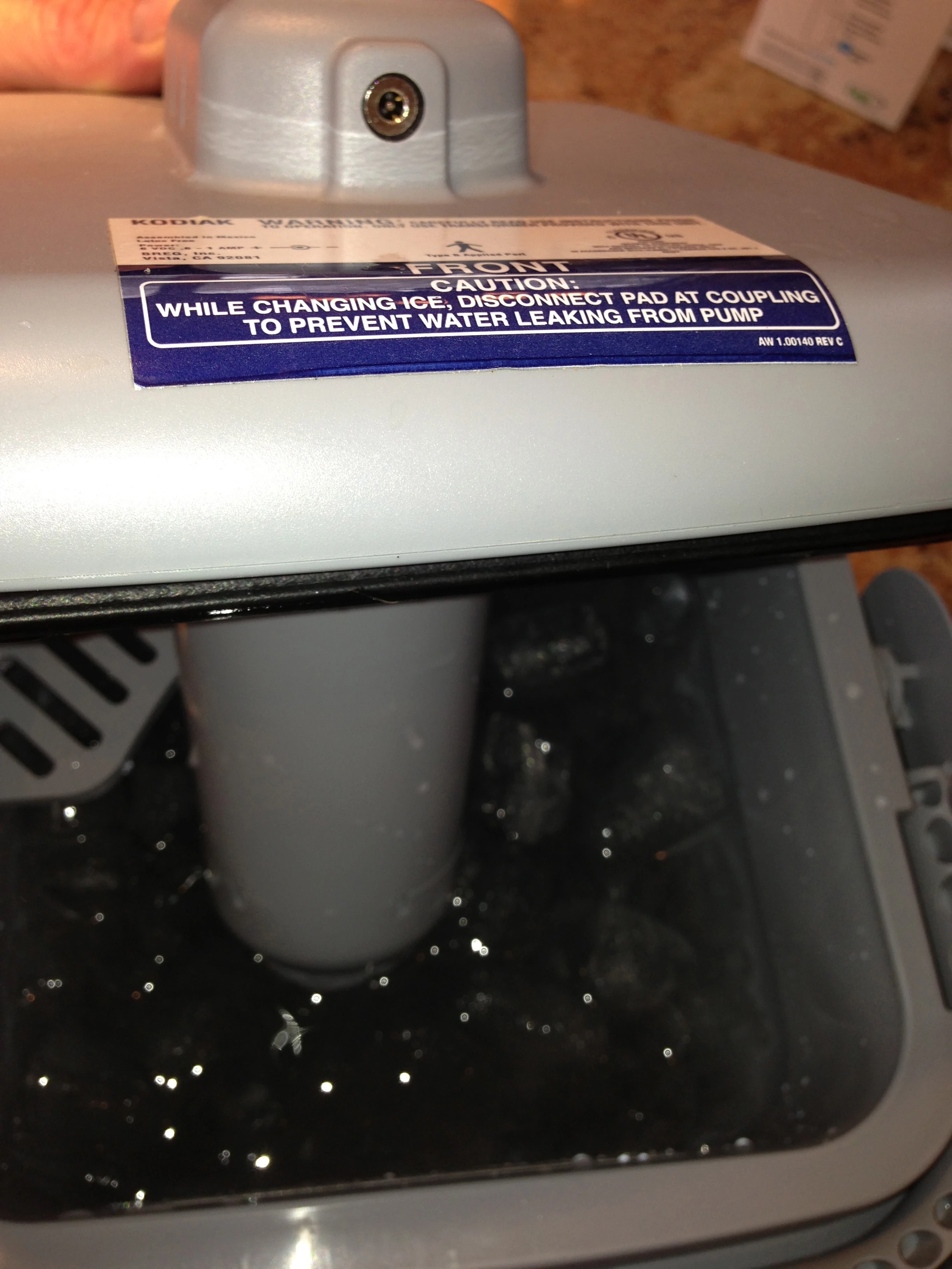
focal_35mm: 33
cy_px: 634
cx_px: 476
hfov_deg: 42.9
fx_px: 1210
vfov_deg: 55.4
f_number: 2.4
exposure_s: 1/69
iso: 50
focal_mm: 4.13
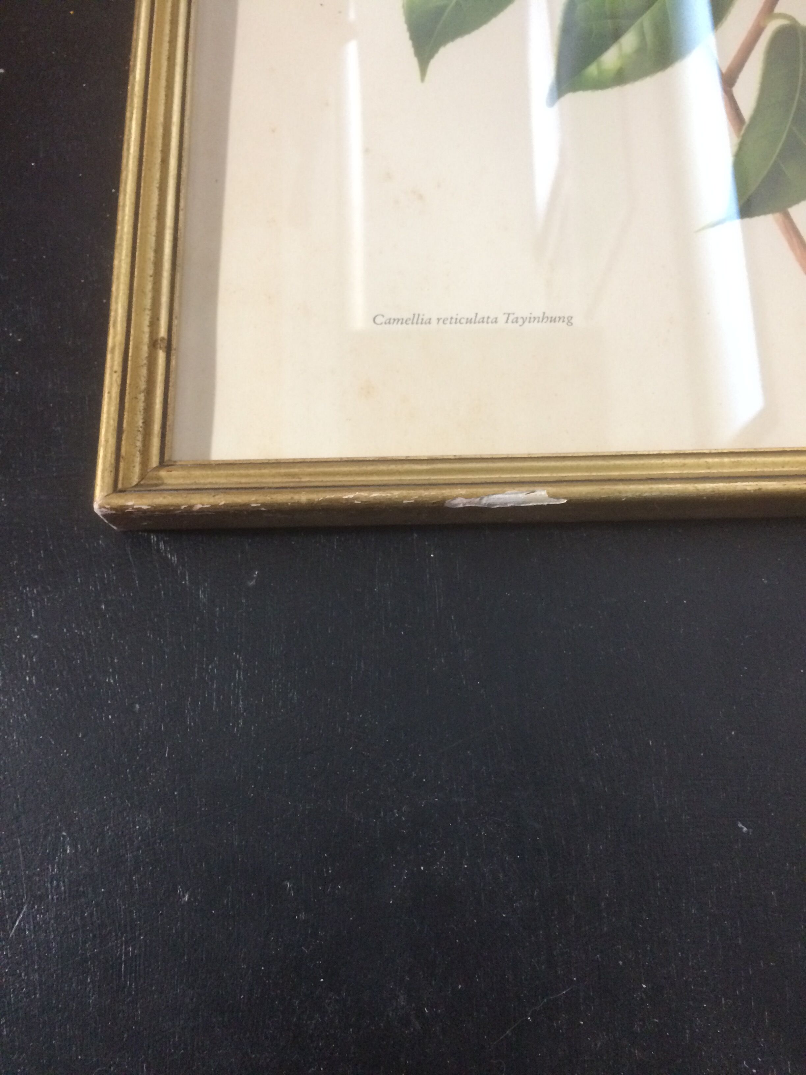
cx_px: 403
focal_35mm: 29
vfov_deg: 61.7
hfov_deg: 48.2
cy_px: 538
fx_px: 900
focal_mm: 4.15
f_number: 2.2
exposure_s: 1/33
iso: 320
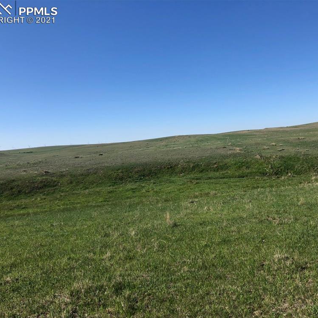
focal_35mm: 34
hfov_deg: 48.2
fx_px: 353
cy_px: 163
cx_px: 190
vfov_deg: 48.4
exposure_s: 1/2208
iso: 20
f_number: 1.8
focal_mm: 3.99
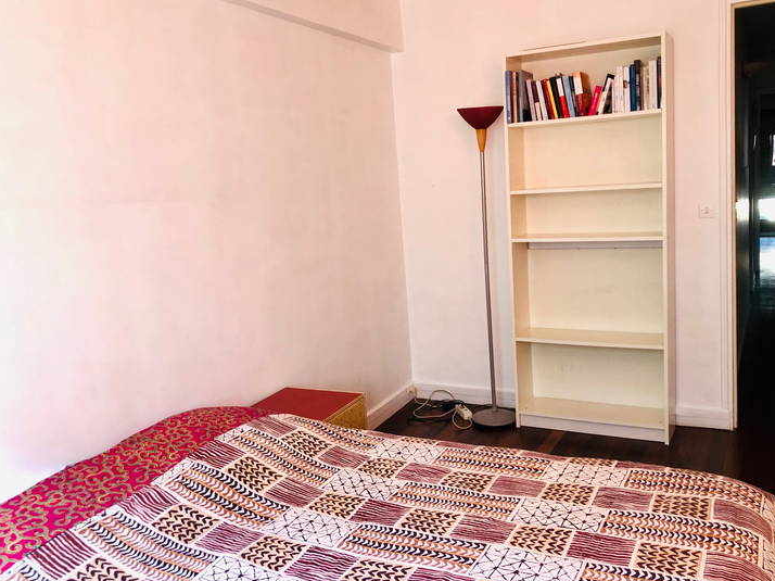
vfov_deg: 45.4
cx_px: 409
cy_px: 278
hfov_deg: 58.3
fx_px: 694
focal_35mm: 31
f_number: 1.8
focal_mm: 3.99
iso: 50
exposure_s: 1/15
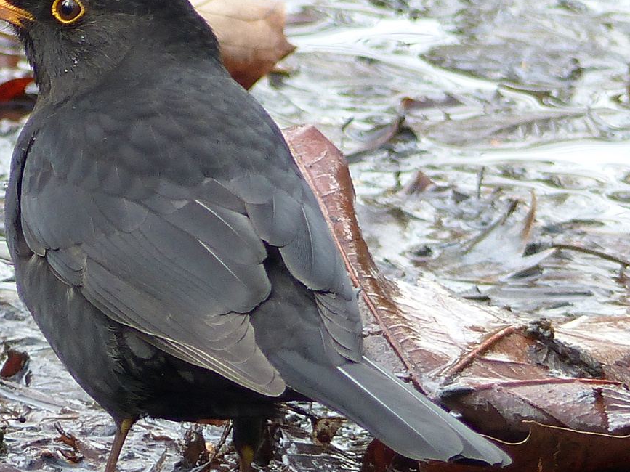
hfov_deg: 1.0
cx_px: 189
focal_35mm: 1993
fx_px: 36267
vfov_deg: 0.7
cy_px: 203
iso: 100
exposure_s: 1/125
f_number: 2.8
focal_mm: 108
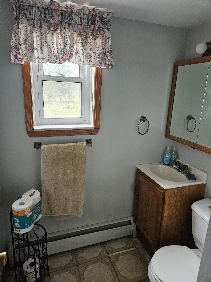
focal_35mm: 23
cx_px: 106
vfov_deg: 73.9
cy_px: 141
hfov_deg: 58.9
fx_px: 187
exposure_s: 1/120
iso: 640
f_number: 1.8
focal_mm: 5.4
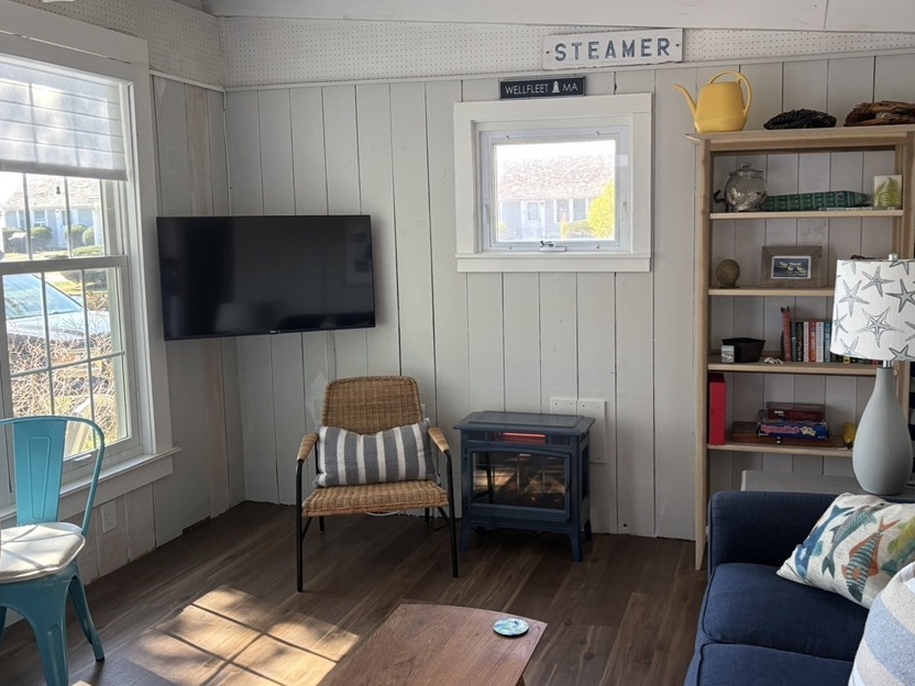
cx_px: 530
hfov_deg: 56.5
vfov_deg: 44.1
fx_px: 846
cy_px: 324
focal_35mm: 32
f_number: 1.6
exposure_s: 1/97
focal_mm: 5.96
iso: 125
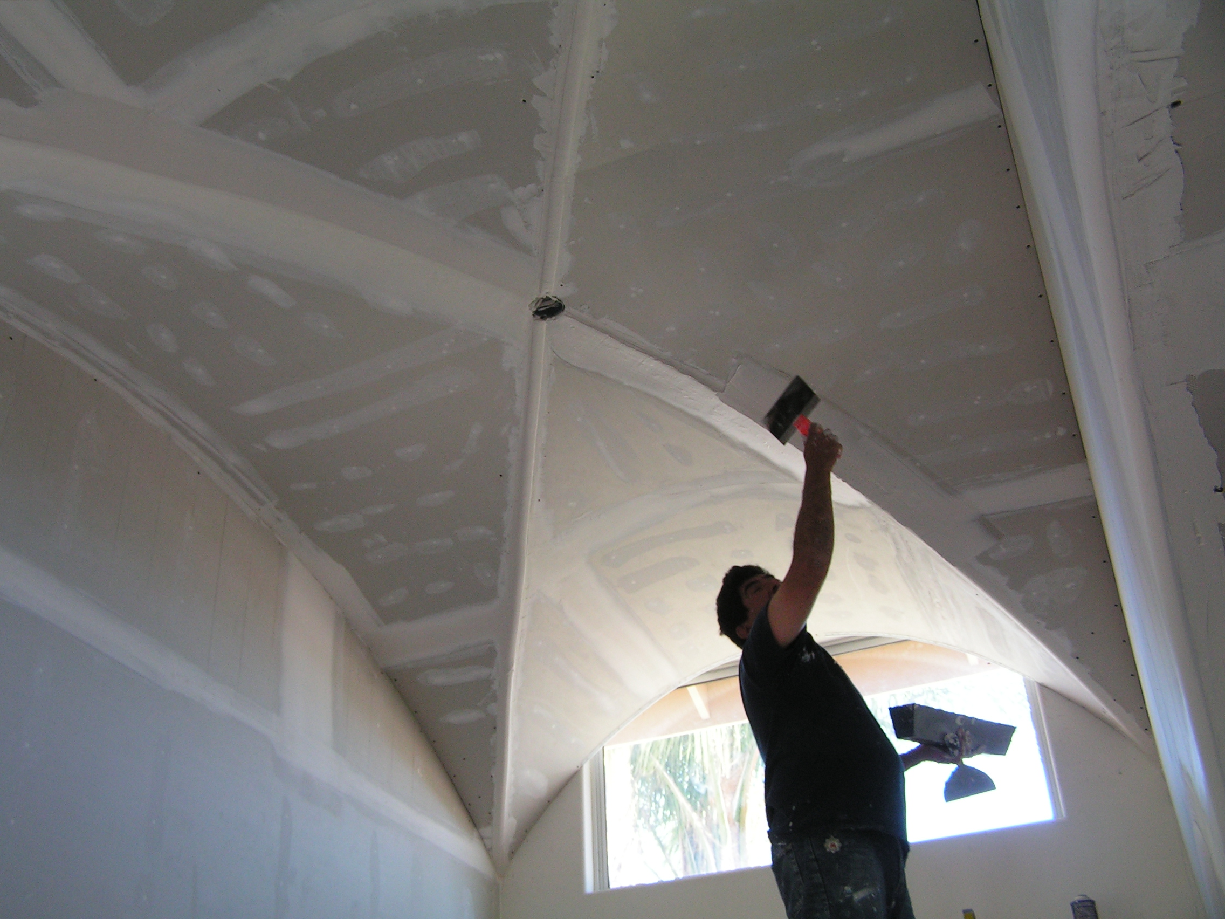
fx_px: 1345
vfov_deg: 37.7
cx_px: 612
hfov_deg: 49.0
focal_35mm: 38
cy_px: 460
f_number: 2.8
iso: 80
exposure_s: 1/50
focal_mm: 6.3
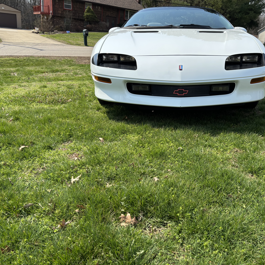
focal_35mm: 31
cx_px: 168
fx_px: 268
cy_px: 131
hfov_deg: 51.9
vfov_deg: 52.5
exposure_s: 1/2242
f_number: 1.6
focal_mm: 5.96
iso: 50
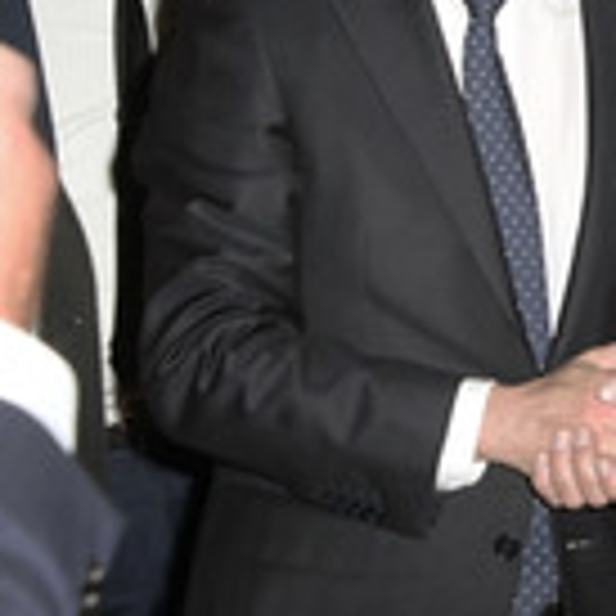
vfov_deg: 10.7
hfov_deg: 10.5
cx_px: 875
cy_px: 103
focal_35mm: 162
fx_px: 3262
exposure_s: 1/250
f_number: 7.1
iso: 500
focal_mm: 58
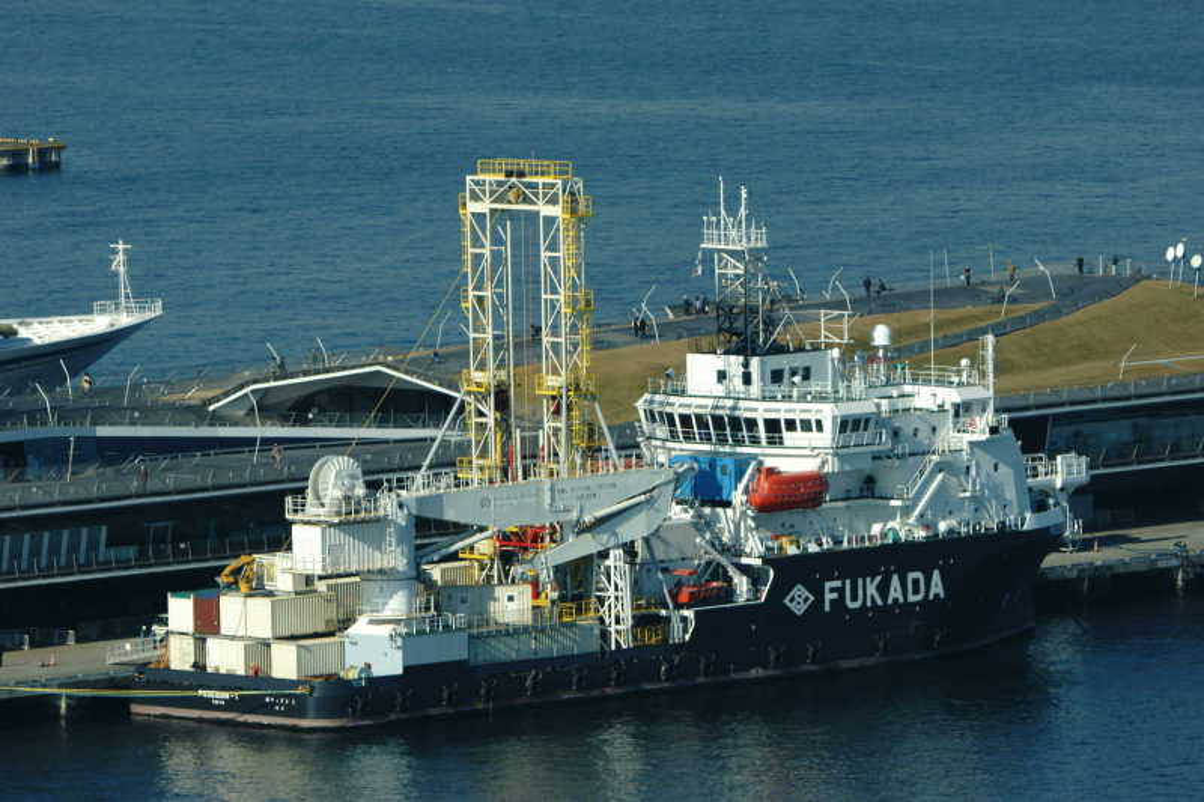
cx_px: 602
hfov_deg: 5.5
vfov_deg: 3.7
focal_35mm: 375
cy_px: 401
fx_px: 12538
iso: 250
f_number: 10
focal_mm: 250
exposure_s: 1/640
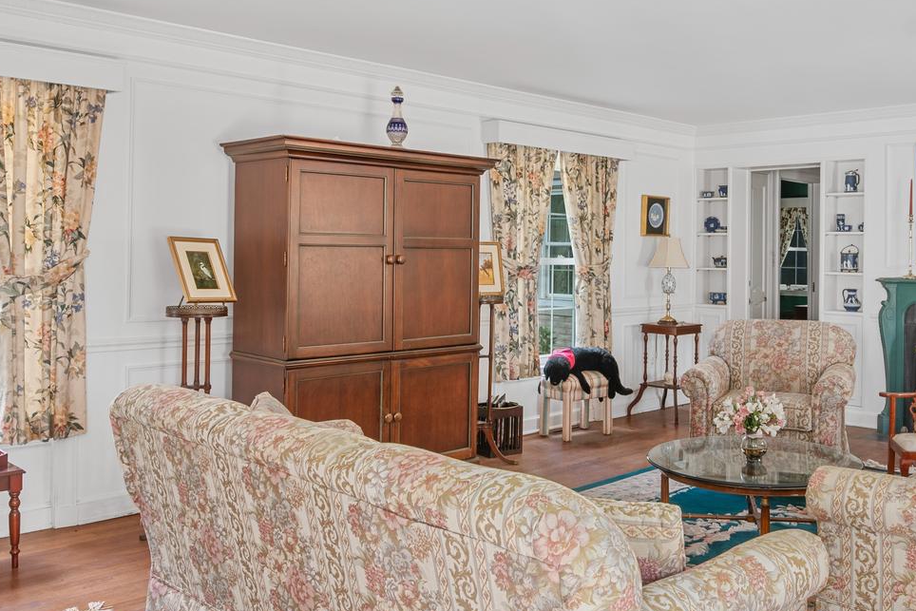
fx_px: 865
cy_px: 255
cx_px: 563
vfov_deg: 38.8
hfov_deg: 55.3
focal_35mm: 34
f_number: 6.3
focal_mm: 16
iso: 100
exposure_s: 1/1.67
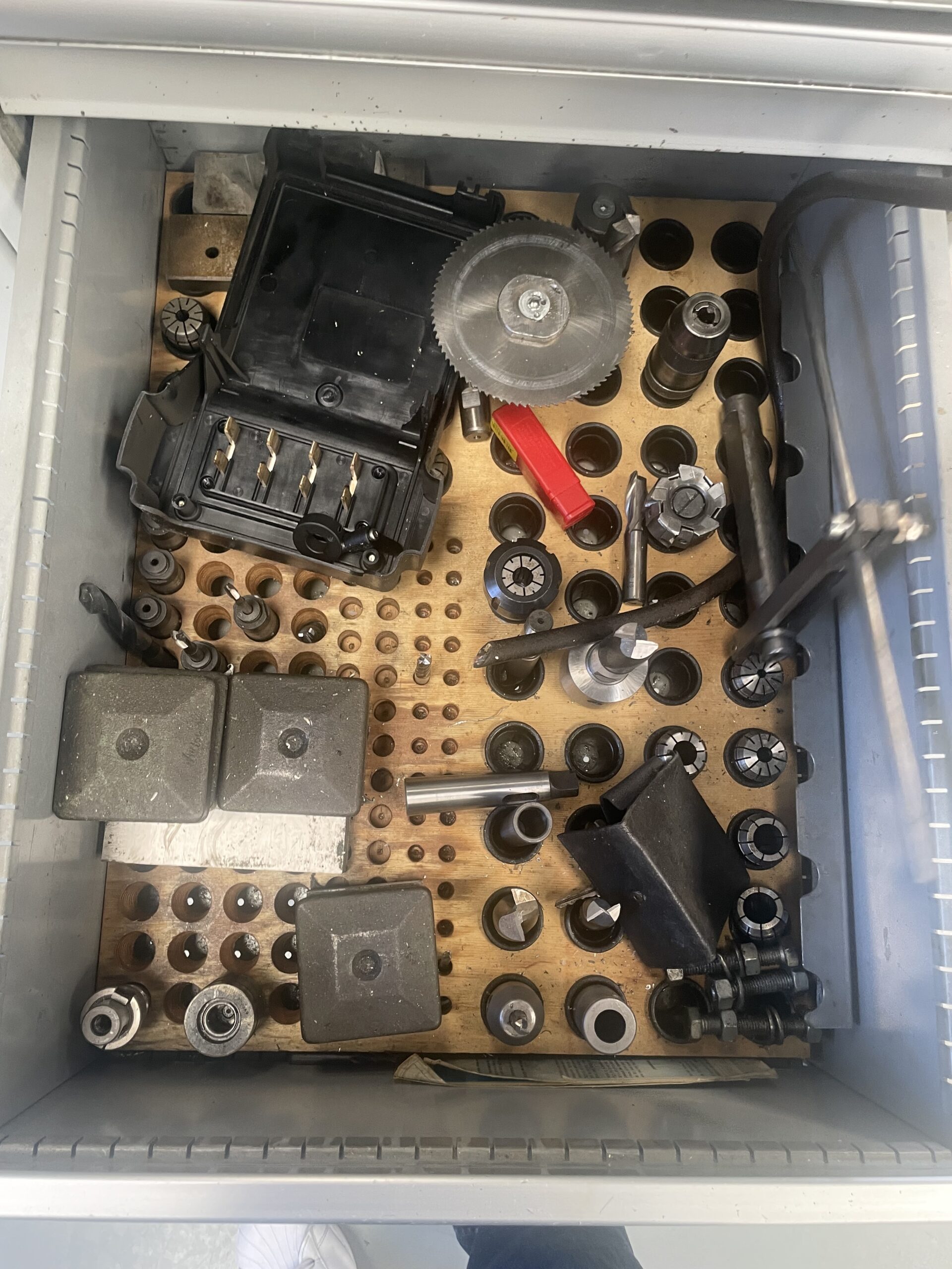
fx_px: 953
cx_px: 476
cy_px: 634
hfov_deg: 53.1
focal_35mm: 26
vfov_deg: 67.3
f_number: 1.6
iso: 200
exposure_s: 1/60
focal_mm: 4.2
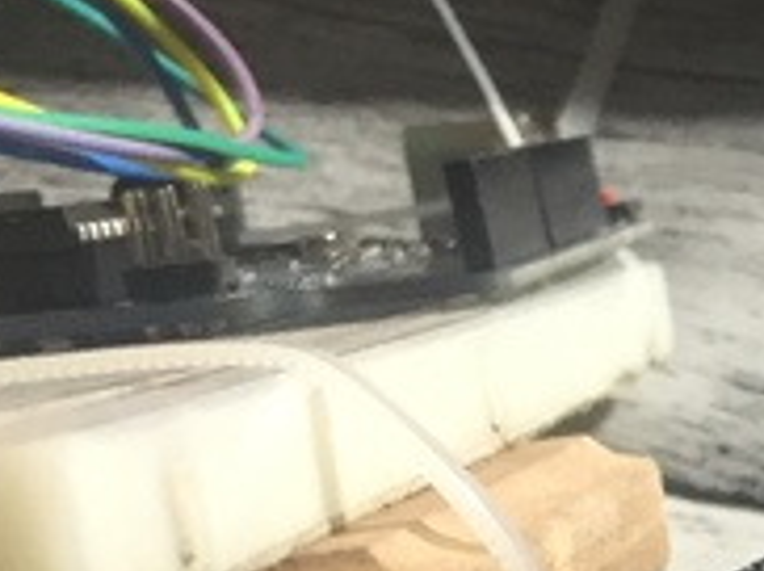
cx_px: 1171
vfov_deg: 11.6
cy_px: 846
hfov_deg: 14.9
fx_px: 2689
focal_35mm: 122
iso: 125
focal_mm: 4.15
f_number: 2.2
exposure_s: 1/33
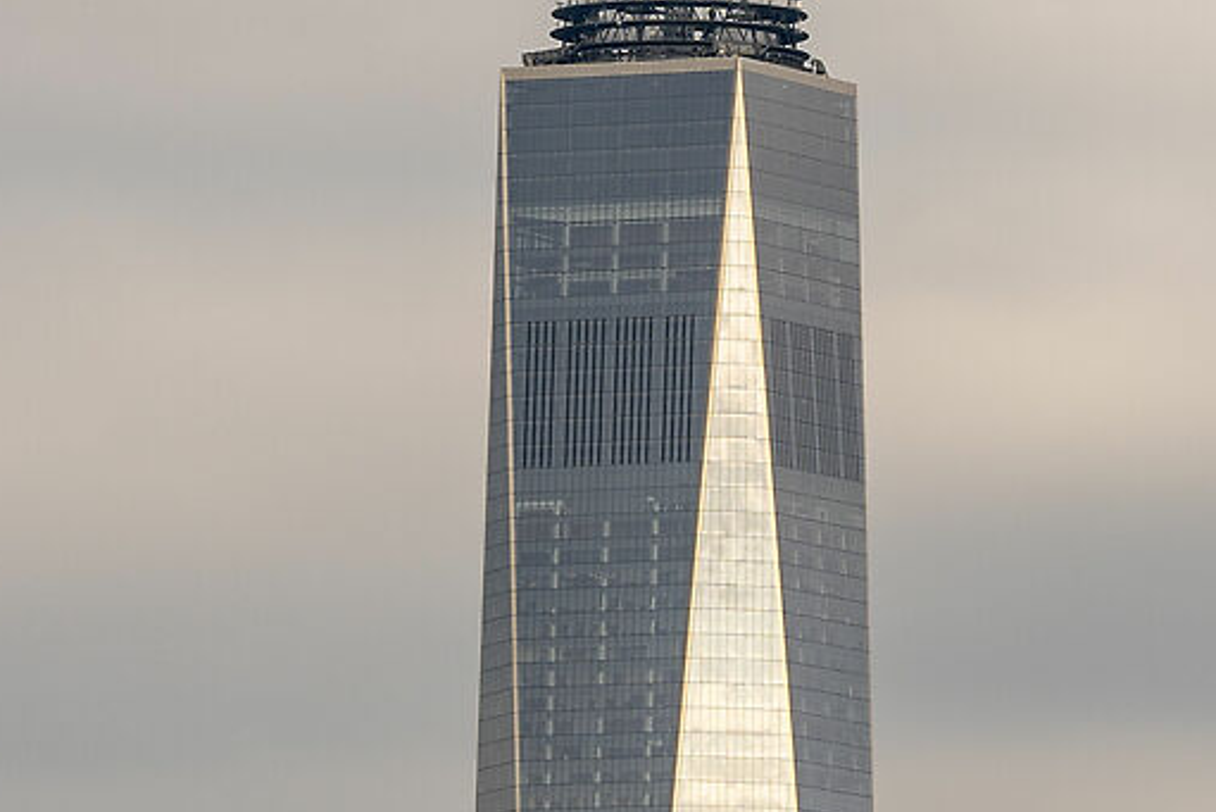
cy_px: 1026
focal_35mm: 634
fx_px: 21420
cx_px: 1354
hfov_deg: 3.2
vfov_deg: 2.2
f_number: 10
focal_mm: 135
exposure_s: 1/80
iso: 100
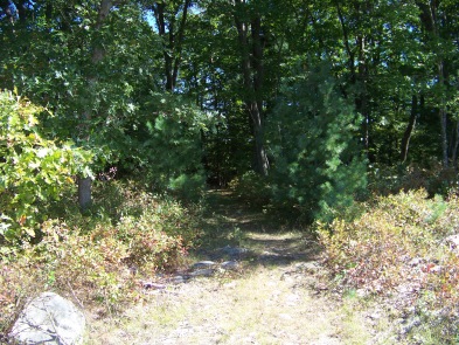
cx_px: 230
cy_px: 172
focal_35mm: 36
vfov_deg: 39.7
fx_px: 477
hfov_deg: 51.3
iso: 65
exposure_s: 1/250
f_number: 2.8
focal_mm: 5.85
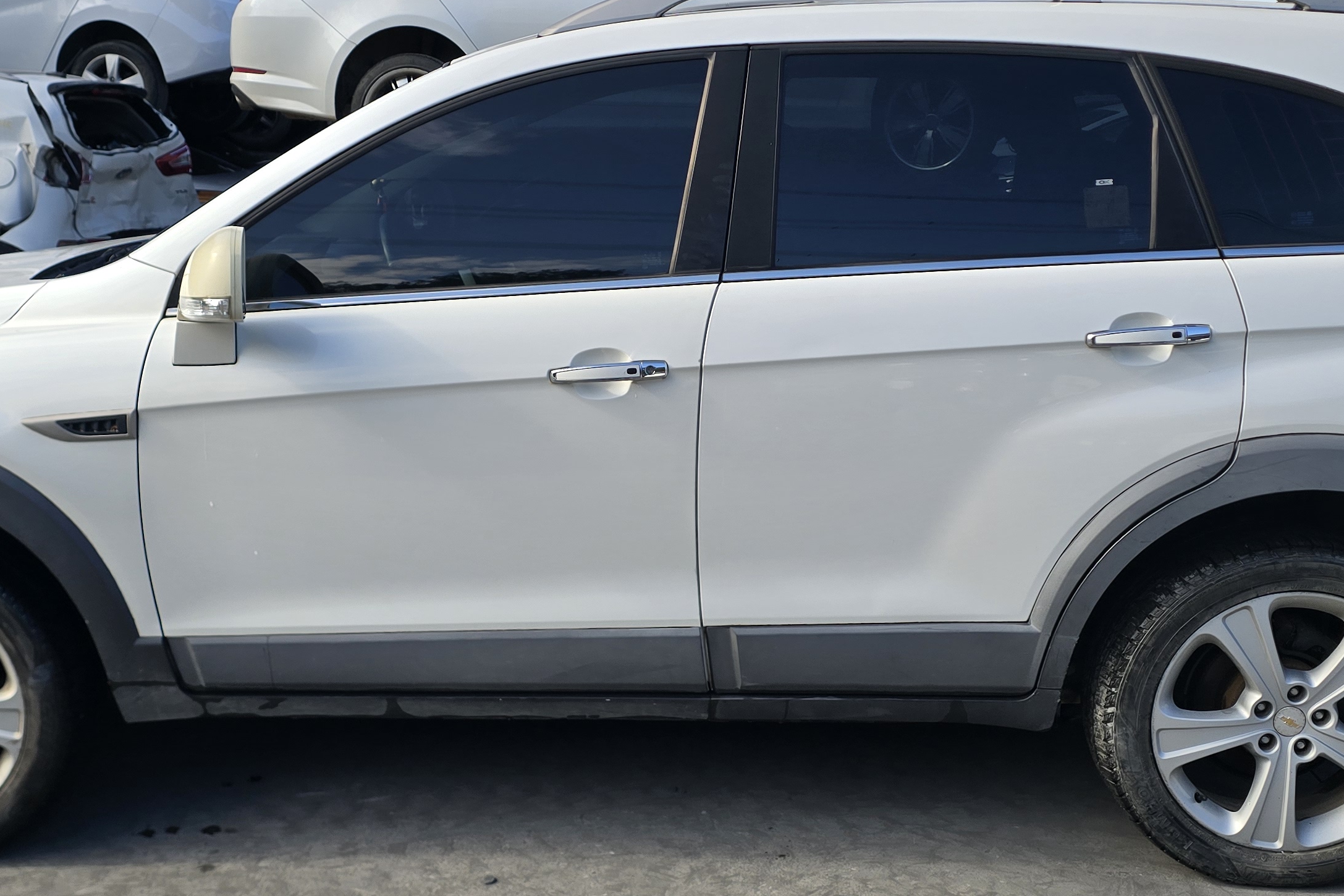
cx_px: 661
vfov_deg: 30.5
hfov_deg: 44.5
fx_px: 1643
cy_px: 468
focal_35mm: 44
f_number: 1.7
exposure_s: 1/320
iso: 12
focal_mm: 6.3
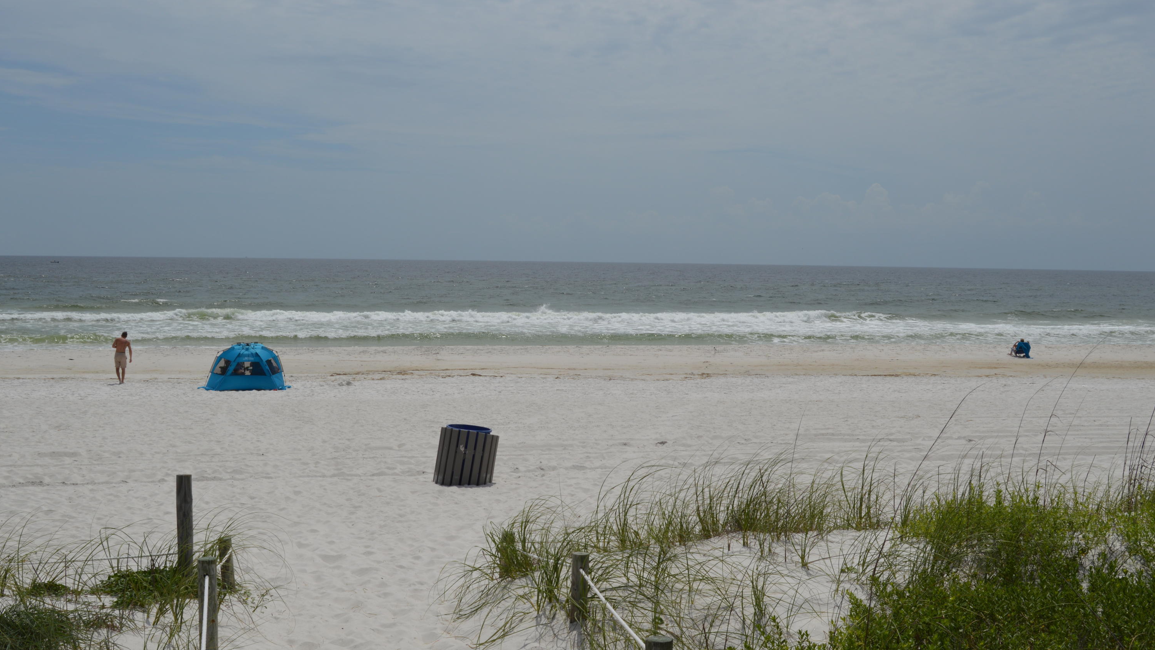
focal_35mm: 41
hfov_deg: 49.4
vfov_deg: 29.0
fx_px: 1256
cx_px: 579
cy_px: 379
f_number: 11
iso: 100
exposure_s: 1/500
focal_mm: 26
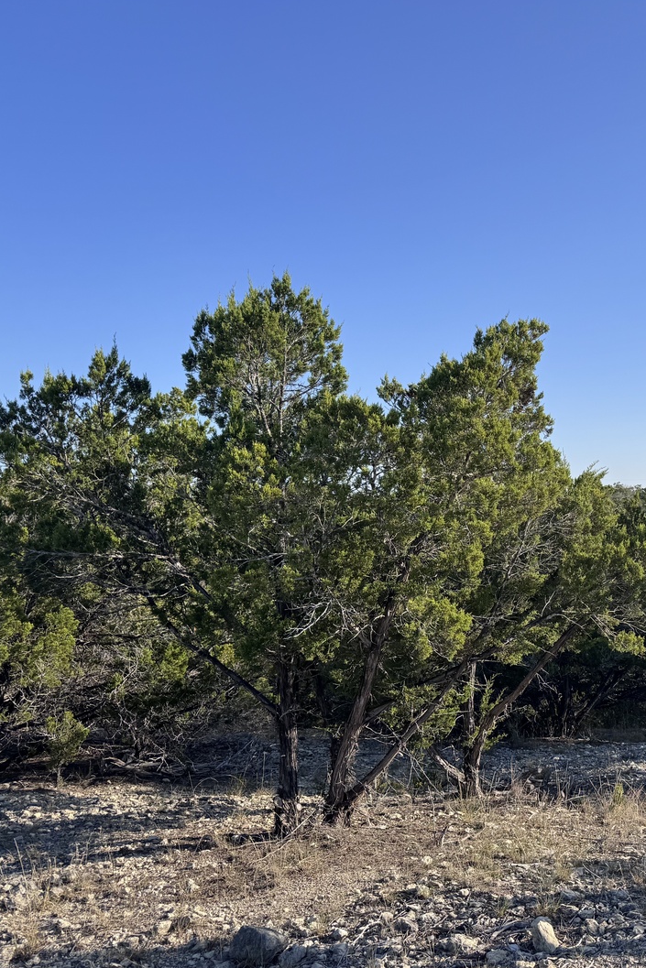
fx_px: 915
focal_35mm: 34
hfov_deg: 36.8
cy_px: 486
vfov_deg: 55.8
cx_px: 564
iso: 80
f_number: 1.78
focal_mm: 6.76
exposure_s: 1/3413
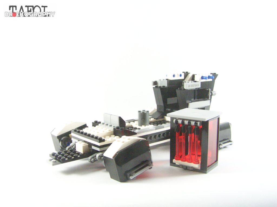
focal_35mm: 38
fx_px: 304
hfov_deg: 49.0
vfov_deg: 37.7
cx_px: 138
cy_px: 104
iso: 400
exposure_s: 1/60
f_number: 4
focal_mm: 6.3
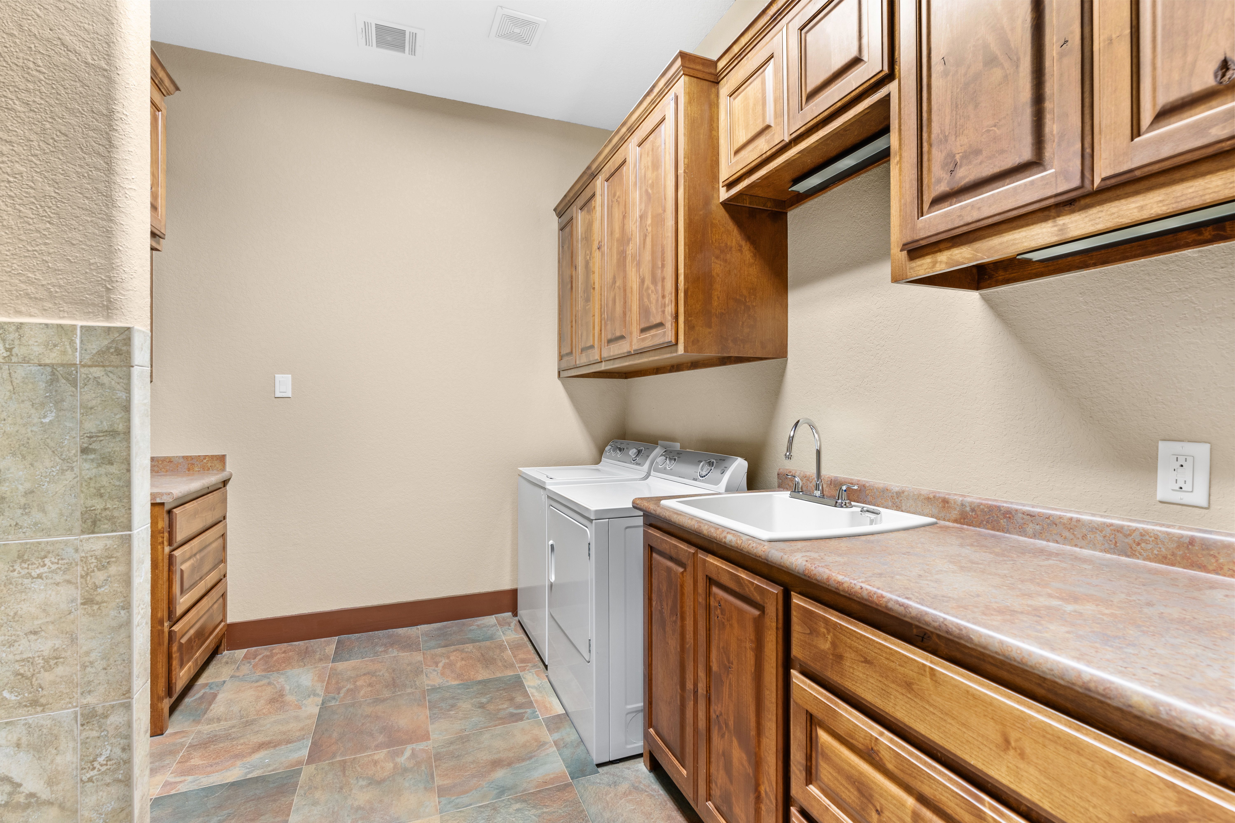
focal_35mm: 16
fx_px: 549
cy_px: 412
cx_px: 618
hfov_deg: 96.7
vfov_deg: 73.7
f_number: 7.1
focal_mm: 16
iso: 320
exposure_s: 1
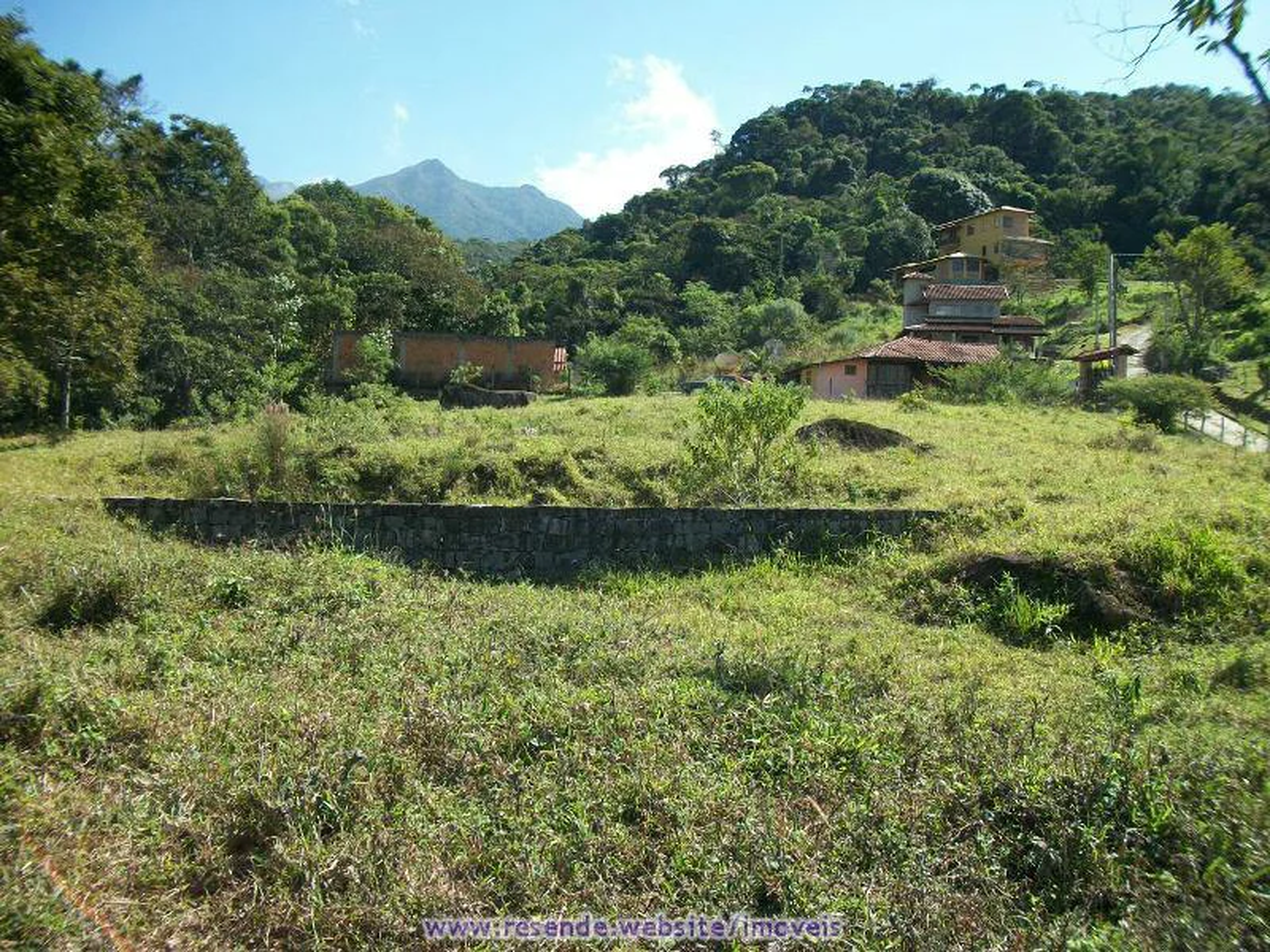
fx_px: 1174
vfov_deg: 44.2
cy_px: 476
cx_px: 635
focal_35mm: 32
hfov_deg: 56.8
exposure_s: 1/100
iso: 80
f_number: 8.8
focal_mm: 5.7
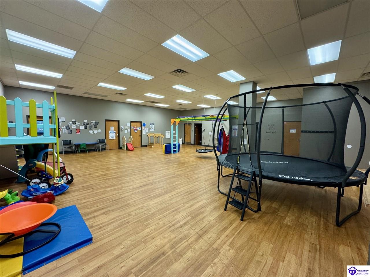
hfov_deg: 102.1
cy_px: 138
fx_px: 150
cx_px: 185
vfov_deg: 85.7
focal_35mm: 14
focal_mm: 2.22
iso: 200
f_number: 2.2
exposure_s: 1/60
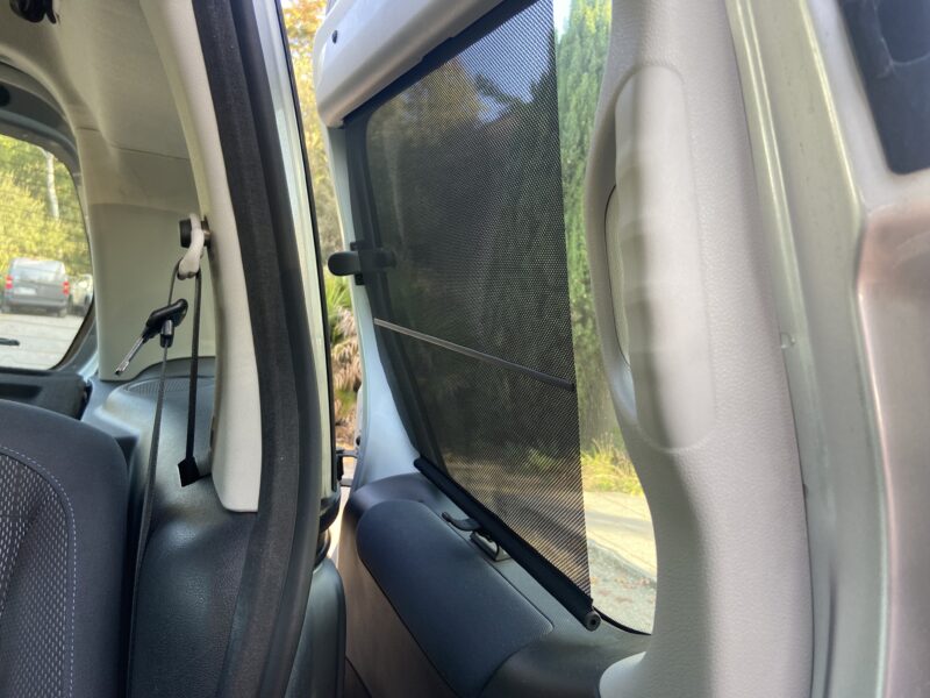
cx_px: 465
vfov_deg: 53.1
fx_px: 699
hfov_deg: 67.3
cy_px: 349
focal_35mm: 26
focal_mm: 4.25
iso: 64
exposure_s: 1/122
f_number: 1.8
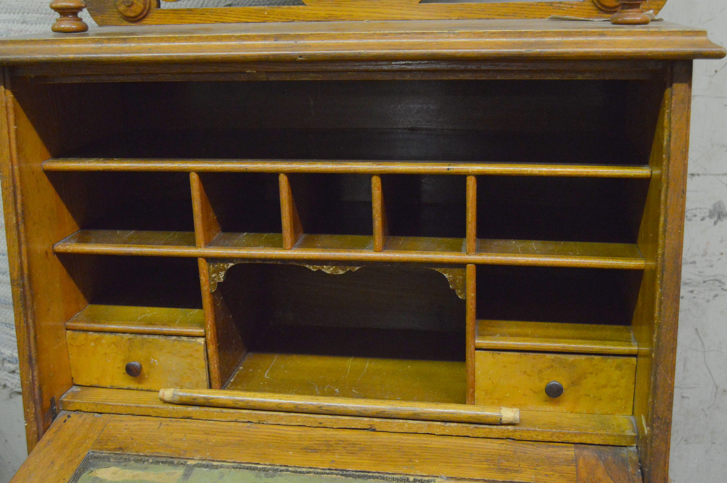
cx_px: 364
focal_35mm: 39
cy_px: 242
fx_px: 787
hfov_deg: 49.6
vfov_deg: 34.1
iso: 3200
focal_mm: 26
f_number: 5.6
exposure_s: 1/40
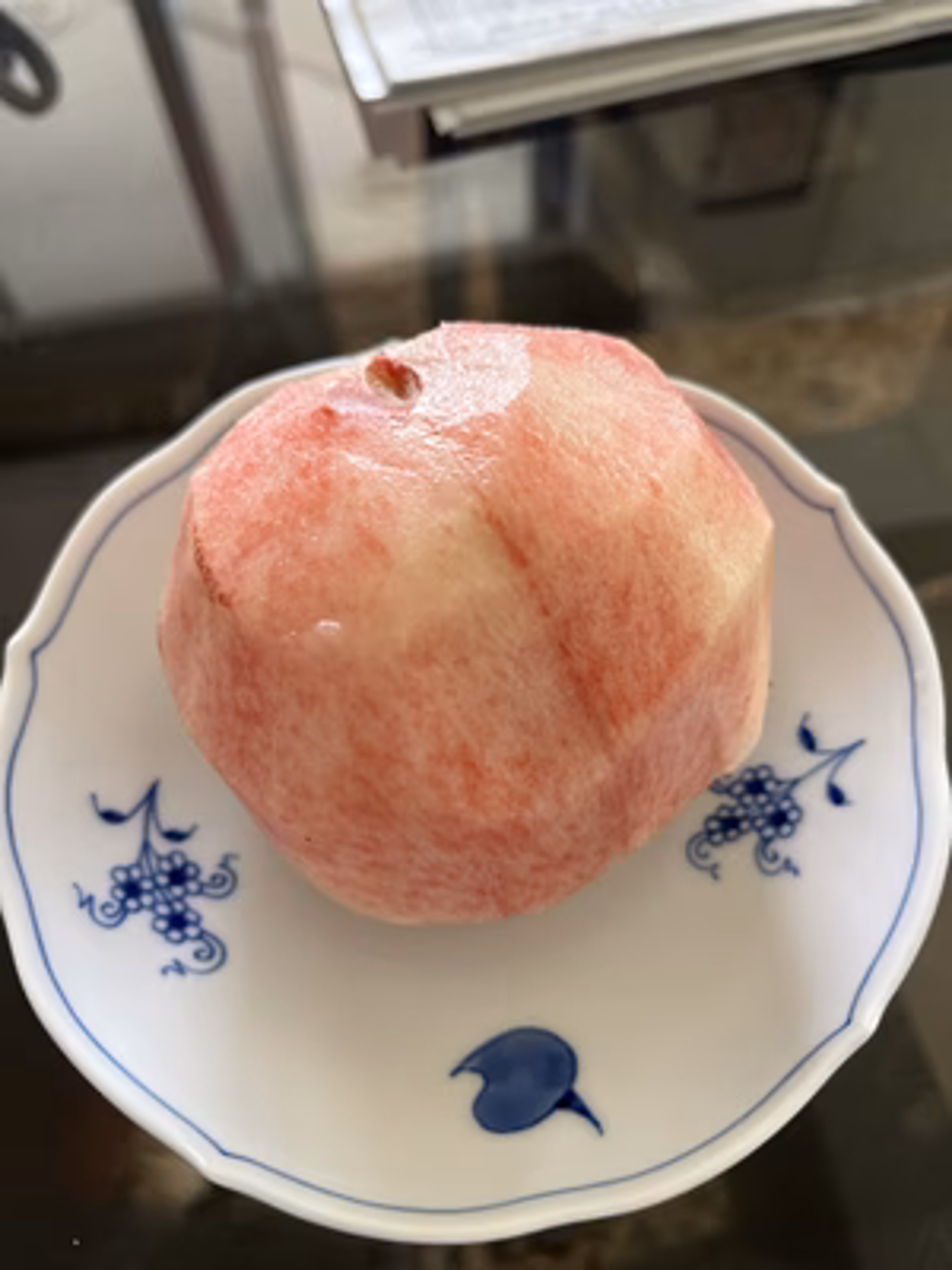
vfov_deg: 67.3
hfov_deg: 53.1
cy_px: 635
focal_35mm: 26
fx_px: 953
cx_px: 476
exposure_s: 1/121
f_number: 1.6
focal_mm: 5.1
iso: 100
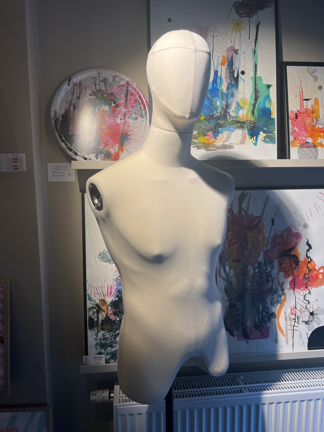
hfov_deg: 53.1
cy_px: 216
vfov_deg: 67.3
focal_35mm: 26
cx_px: 162
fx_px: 324
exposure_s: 1/274
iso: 40
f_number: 1.5
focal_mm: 5.7
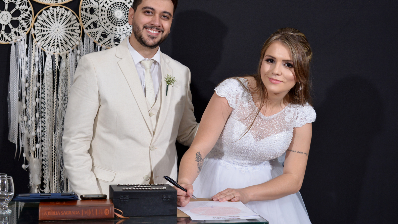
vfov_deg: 22.6
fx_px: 559
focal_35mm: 53
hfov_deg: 39.2
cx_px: 197
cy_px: 92
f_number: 5.6
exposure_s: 1/80
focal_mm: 50
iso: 1600
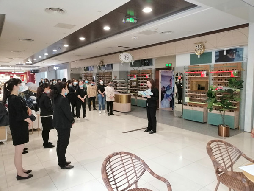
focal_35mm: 26
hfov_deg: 67.3
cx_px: 127
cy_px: 96
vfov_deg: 53.1
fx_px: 191
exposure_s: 1/20
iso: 500
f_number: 2.2
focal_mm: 3.81
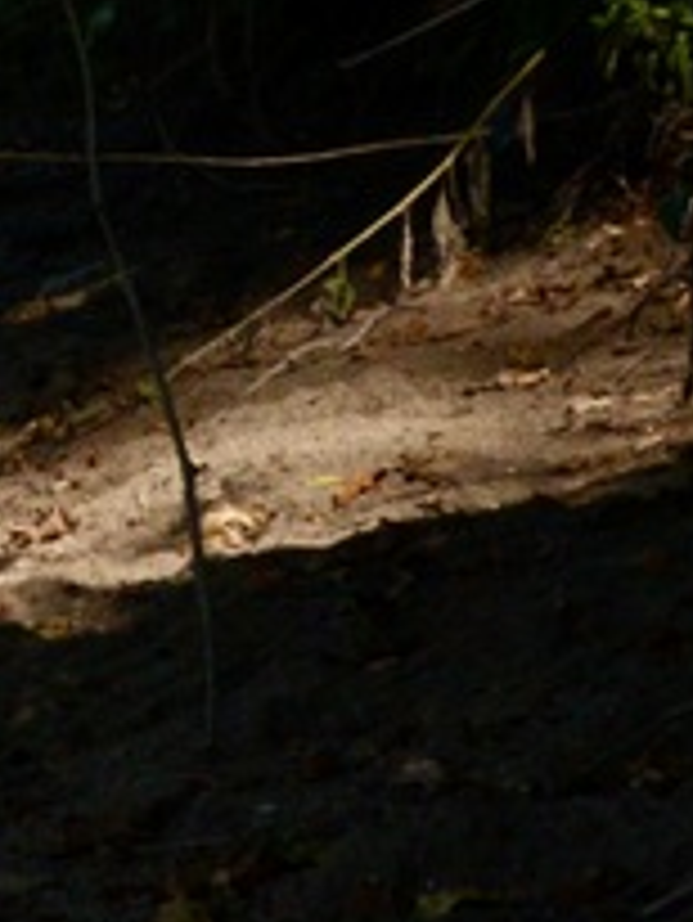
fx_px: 7093
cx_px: -1908
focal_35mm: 266
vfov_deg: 7.2
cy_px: -702
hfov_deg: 5.1
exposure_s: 1/320
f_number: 25
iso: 1600
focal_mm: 35
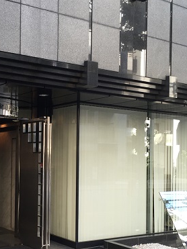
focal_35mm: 50
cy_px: 158
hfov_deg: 28.6
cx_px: 44
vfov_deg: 37.9
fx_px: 360
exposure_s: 1/120
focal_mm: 4.15
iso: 50
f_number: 2.2
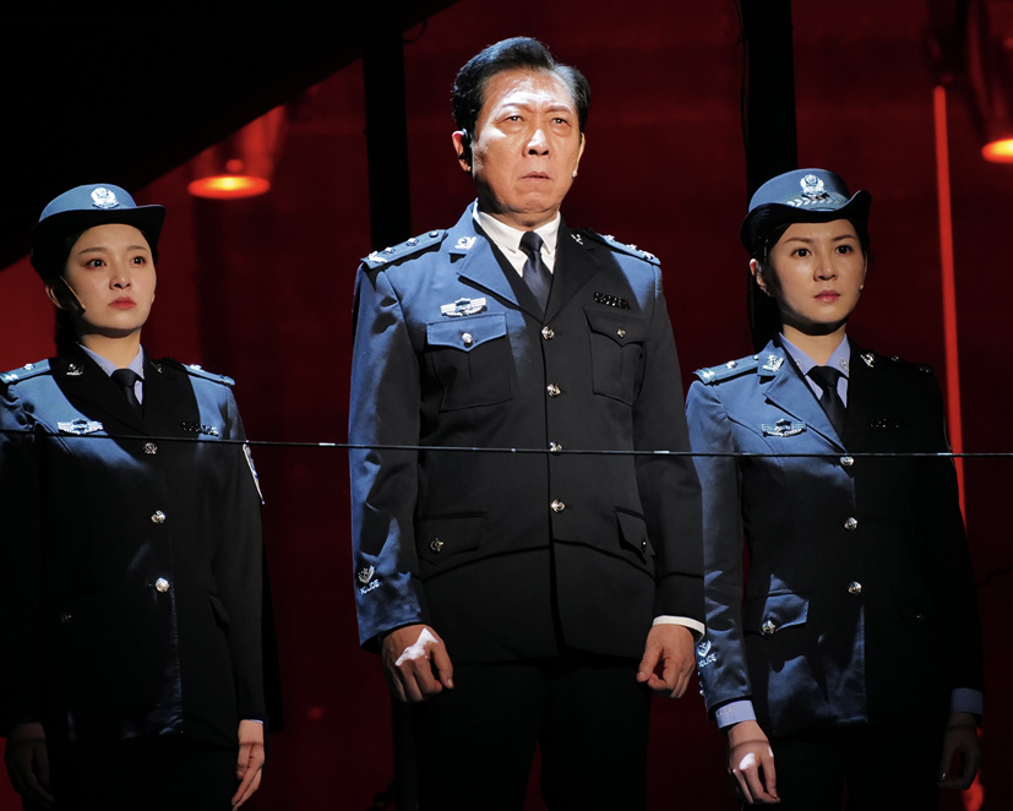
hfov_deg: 5.7
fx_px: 10196
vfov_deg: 4.6
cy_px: 406
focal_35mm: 340
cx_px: 506
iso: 800
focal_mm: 198
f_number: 4
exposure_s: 1/30
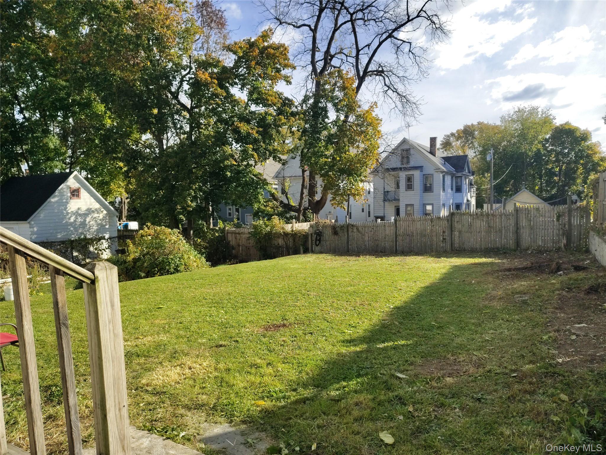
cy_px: 228
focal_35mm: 24
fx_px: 420
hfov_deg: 71.6
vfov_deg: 56.8
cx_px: 303
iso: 100
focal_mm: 5.56
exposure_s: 1/1783
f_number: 1.8
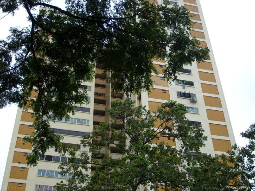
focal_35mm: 52
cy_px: 96
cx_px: 128
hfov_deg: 36.8
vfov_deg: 28.0
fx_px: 383
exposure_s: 1/250
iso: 80
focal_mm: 8.7
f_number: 3.3
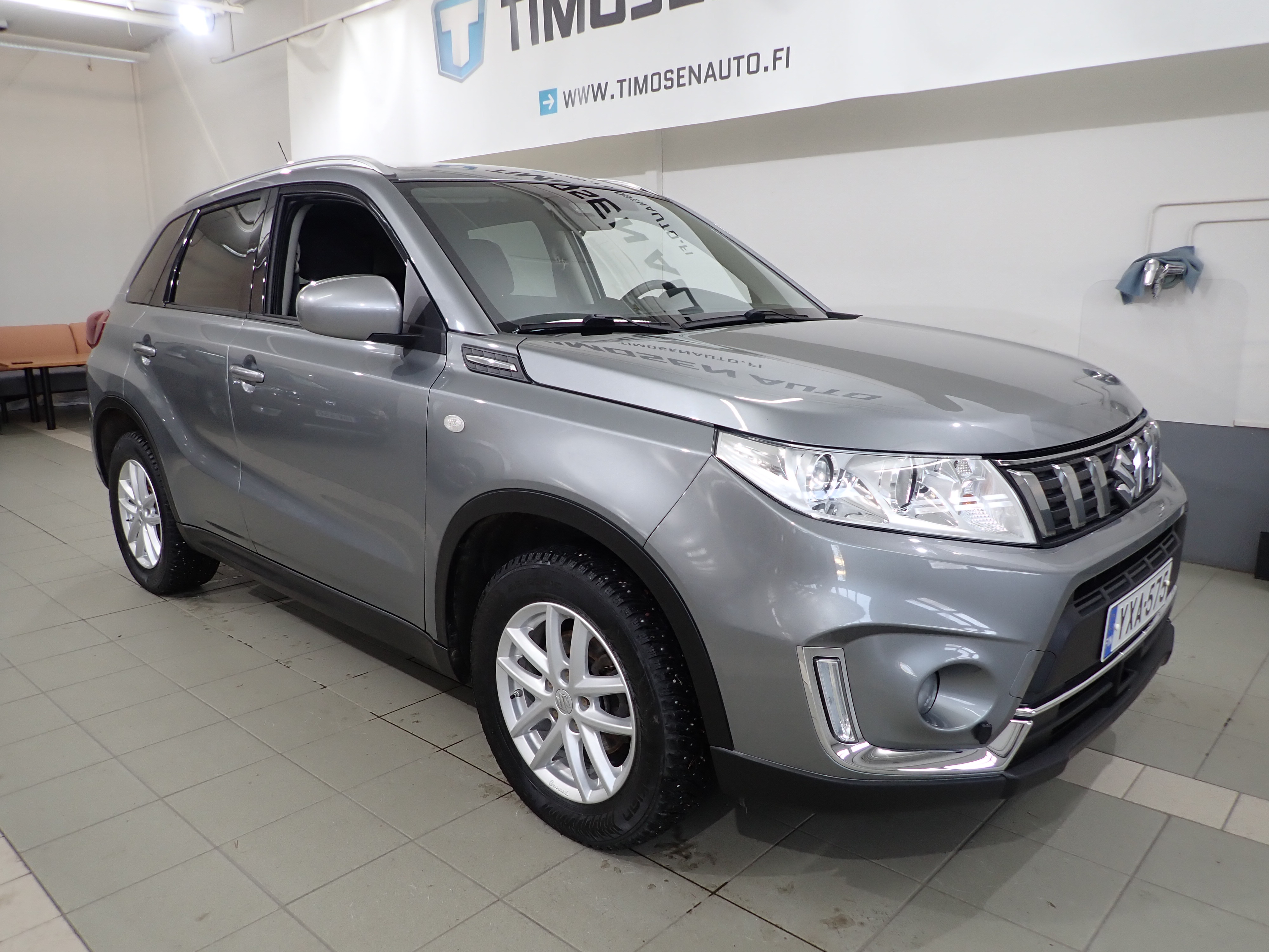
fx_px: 916
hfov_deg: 69.4
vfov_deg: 54.9
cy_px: 476
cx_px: 634
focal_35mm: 25
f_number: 2
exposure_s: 1/60
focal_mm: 4.5
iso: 125
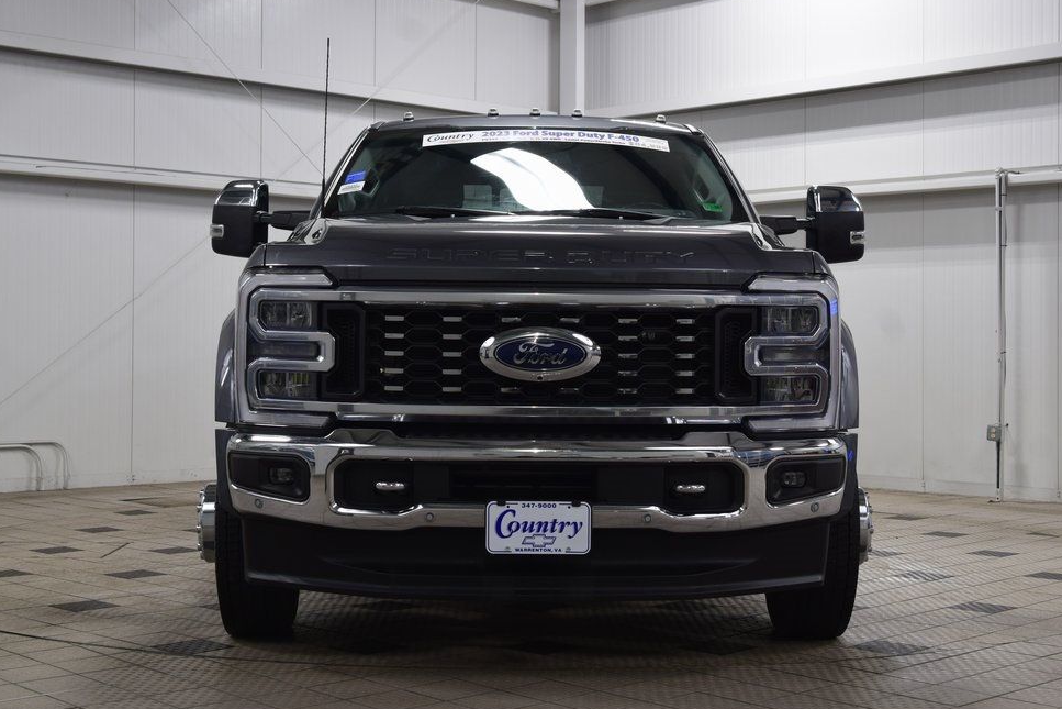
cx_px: 538
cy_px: 361
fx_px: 1593
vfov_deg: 25.1
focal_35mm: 54
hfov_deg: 36.9
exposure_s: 1/20
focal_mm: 34
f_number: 6.3
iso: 400
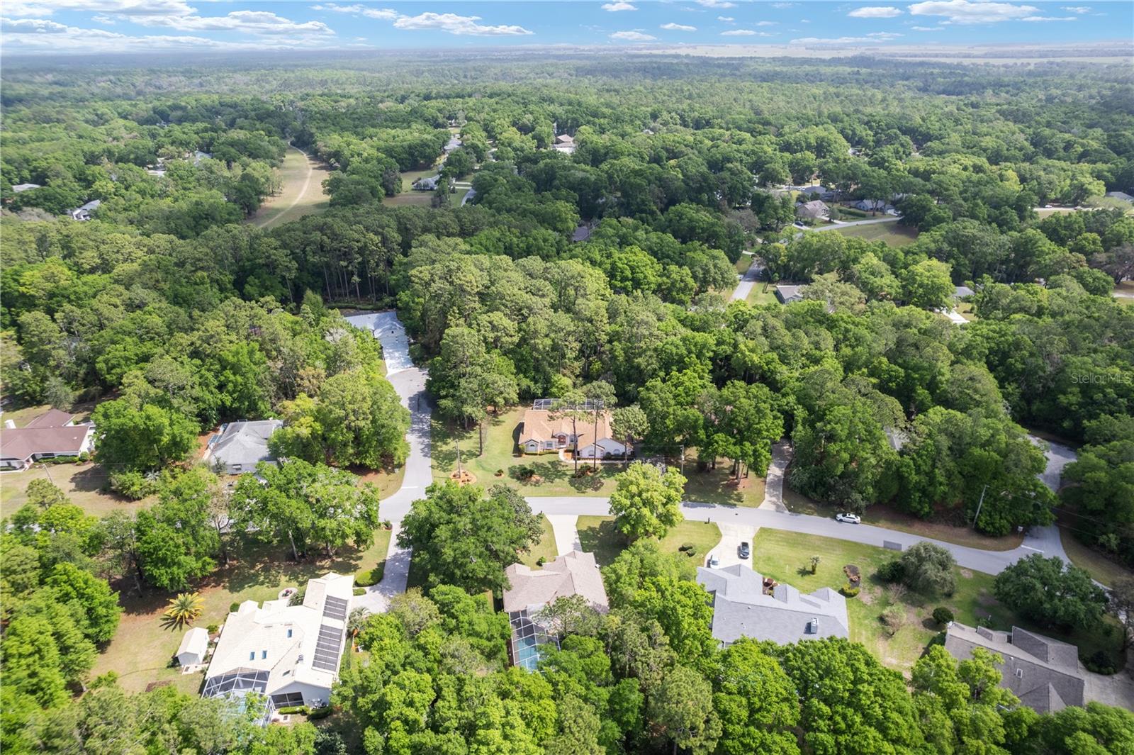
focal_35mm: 22
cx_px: 567
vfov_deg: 57.2
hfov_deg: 78.6
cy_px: 378
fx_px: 693
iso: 130
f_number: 2.8
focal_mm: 8.38
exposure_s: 1/1250
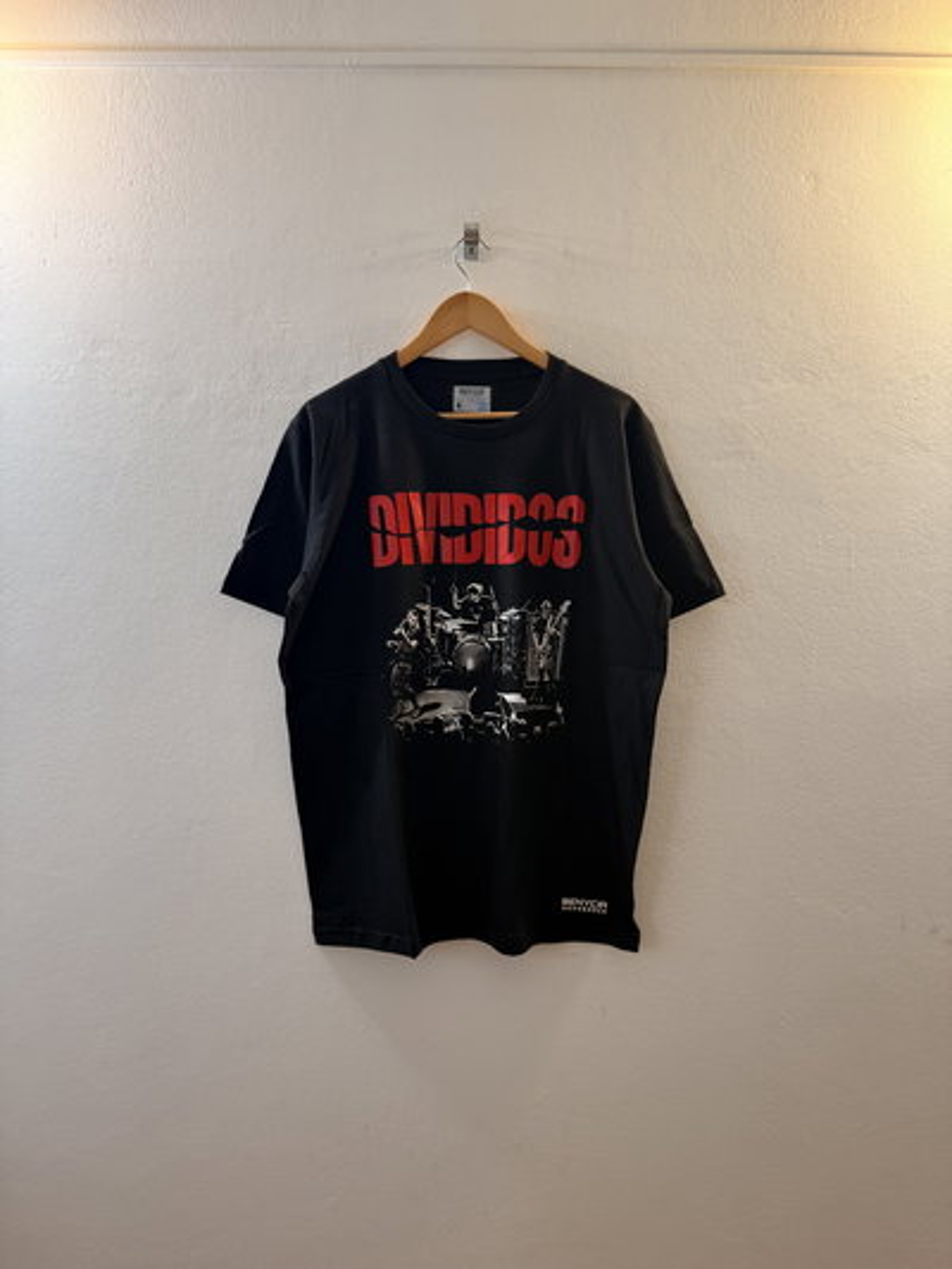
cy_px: 634
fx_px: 880
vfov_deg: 71.6
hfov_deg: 56.8
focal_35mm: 24
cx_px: 476
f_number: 1.78
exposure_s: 1/121
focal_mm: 6.76
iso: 125
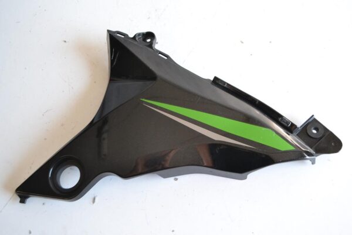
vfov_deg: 36.9
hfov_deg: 53.1
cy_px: 118
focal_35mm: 36
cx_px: 176
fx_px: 352
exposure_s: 1/640
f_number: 4
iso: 1600
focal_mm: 24
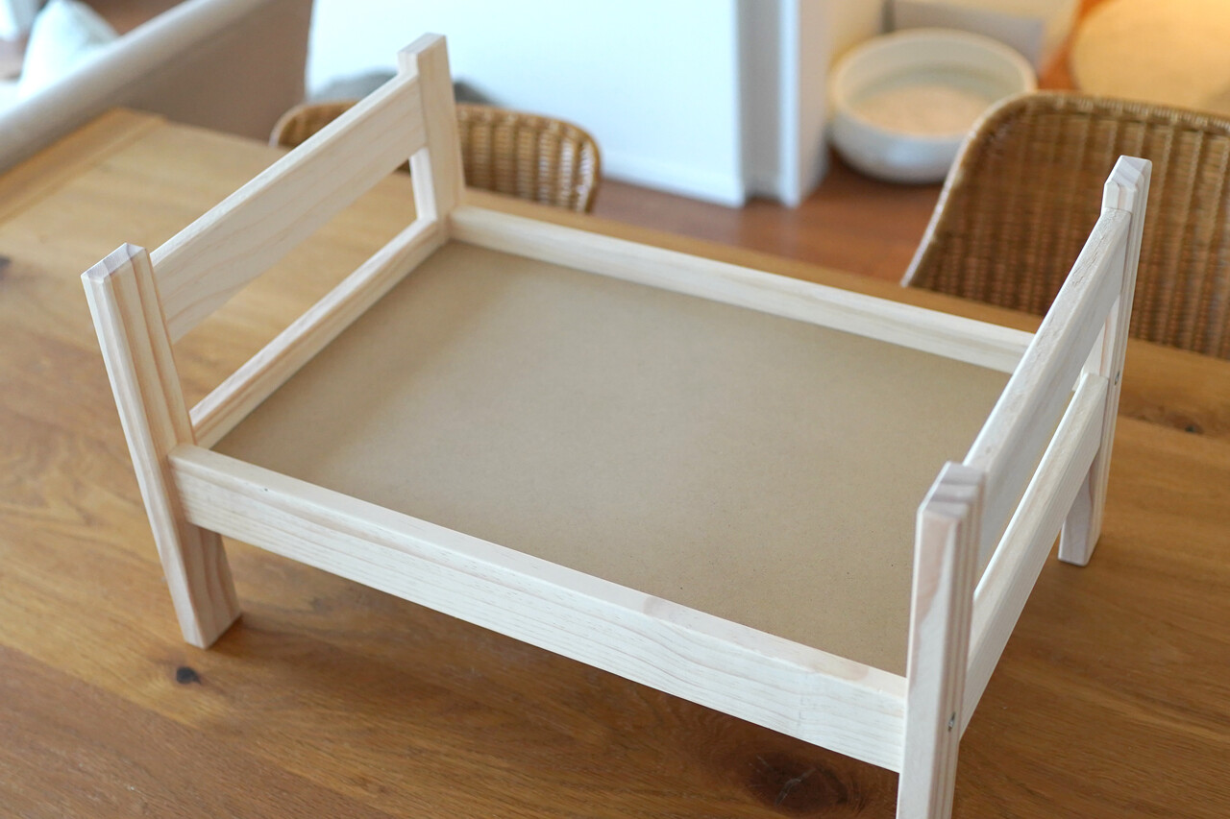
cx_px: 615
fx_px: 1537
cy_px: 410
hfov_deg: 43.6
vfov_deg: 29.9
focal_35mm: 45
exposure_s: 1/160
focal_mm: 30
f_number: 3.2
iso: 1600
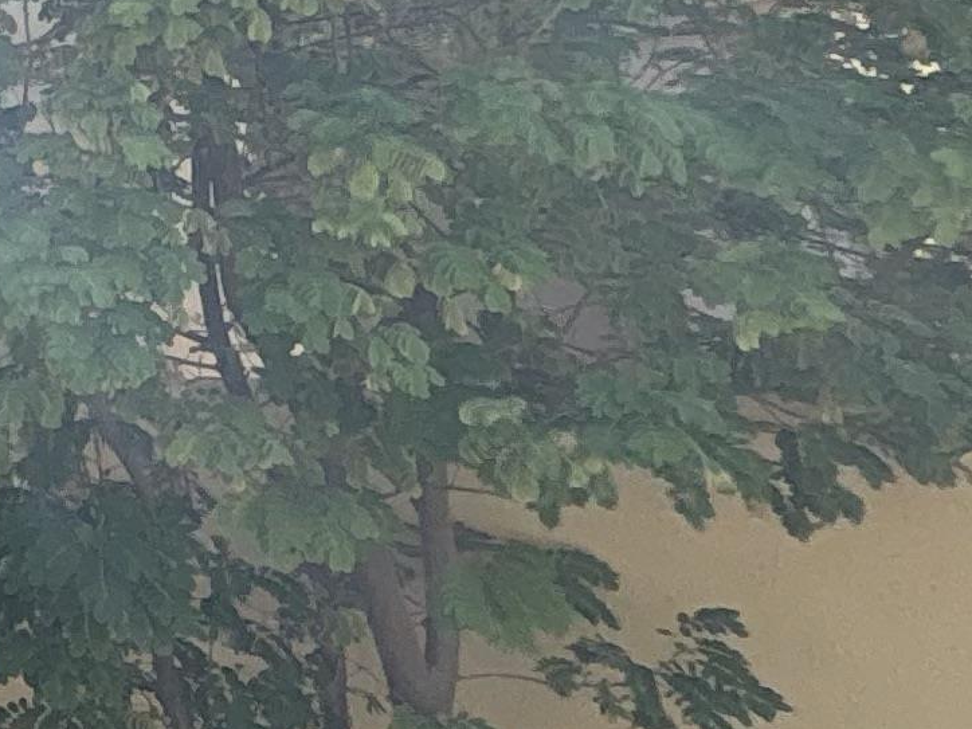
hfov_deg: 12.8
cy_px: -146
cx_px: -1712
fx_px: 2190
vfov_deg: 18.0
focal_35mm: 78
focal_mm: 2.22
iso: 50
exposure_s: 1/720
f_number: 2.2
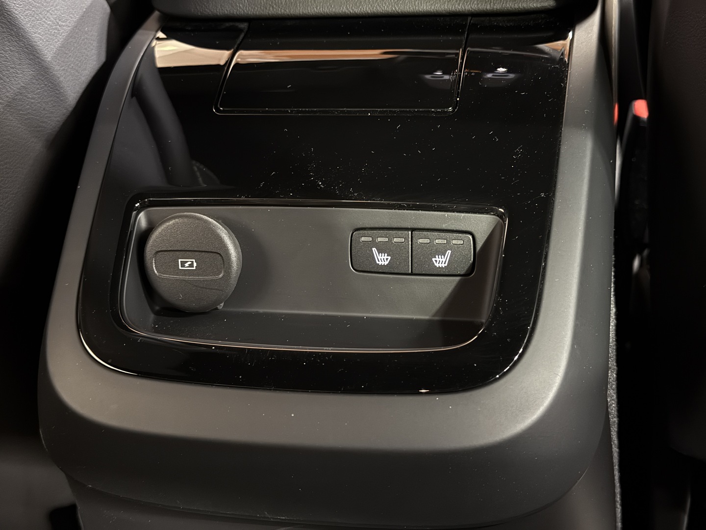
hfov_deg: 39.7
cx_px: 353
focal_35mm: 48
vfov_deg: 30.3
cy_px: 265
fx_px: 979
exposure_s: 1/10
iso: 1000
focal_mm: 6.76
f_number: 1.78
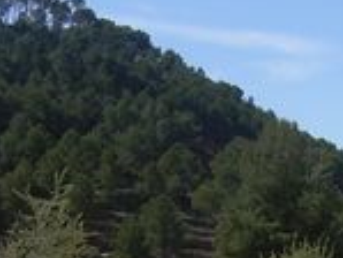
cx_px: 350
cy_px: 396
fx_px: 1517
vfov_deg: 9.4
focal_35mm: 153
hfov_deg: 12.7
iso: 50
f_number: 4.6
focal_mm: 6.3
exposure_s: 1/648
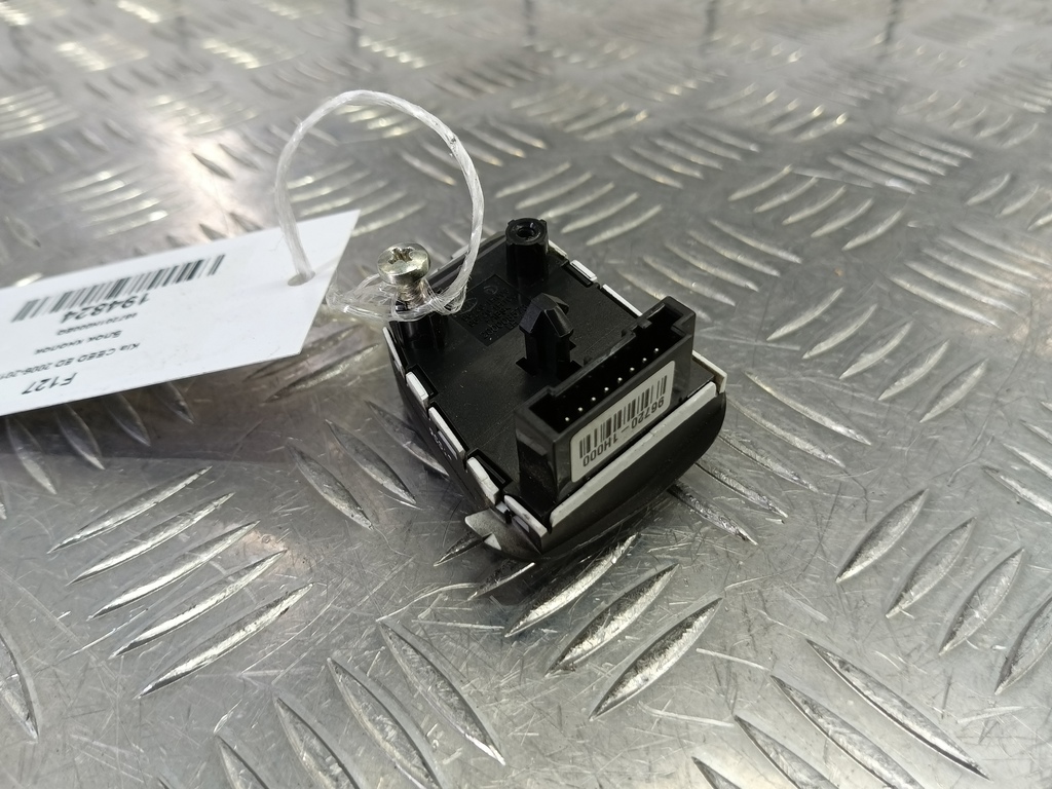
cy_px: 394
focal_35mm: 23
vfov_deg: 58.9
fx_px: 699
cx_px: 526
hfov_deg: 73.9
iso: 126
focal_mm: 4.11
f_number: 1.6
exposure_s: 1/50
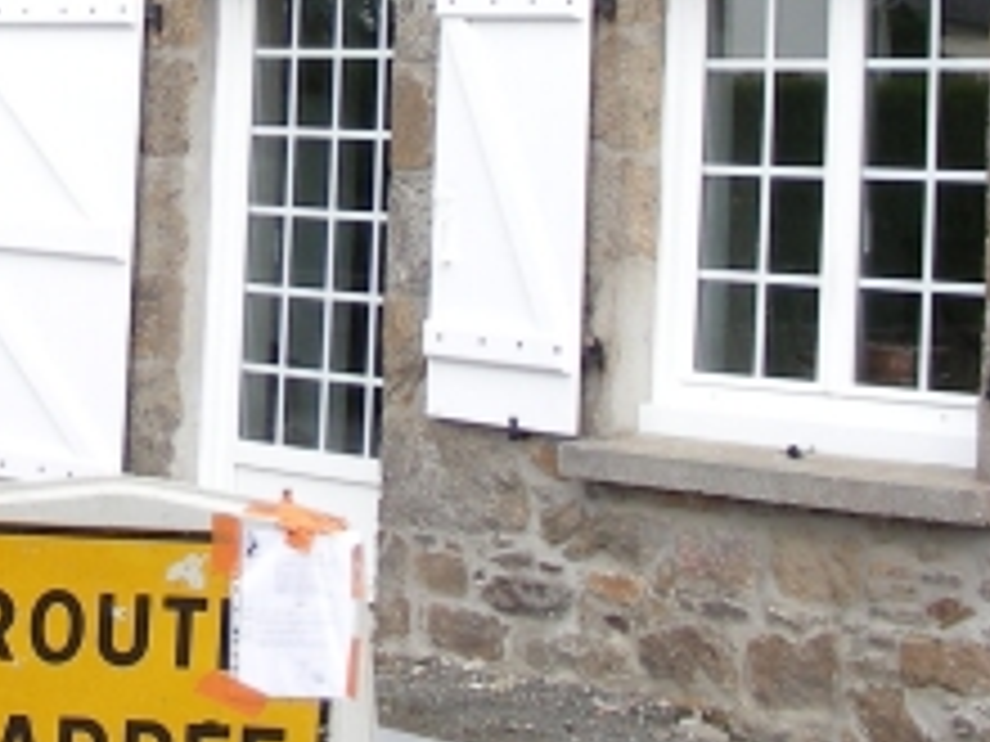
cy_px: -220
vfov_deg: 12.2
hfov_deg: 16.4
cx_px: 9
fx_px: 3375
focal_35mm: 118
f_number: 4
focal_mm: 6.3
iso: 50
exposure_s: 1/96.6
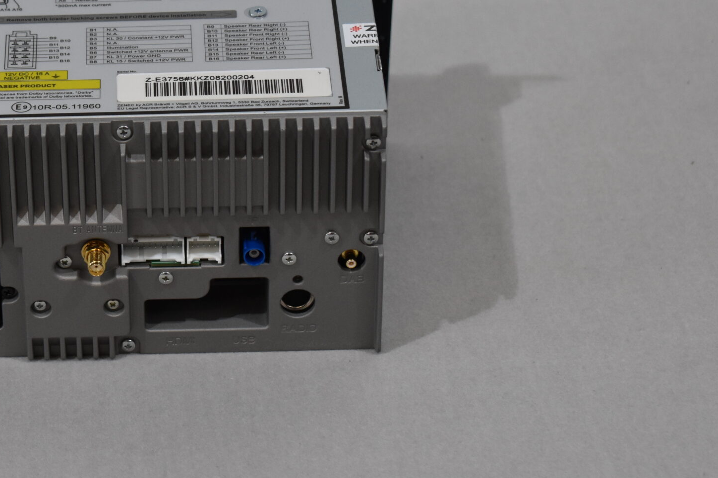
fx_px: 2909
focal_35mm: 146
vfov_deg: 9.4
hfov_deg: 14.0
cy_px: 121
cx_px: 112
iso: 800
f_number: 5.6
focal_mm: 55
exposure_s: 1/200
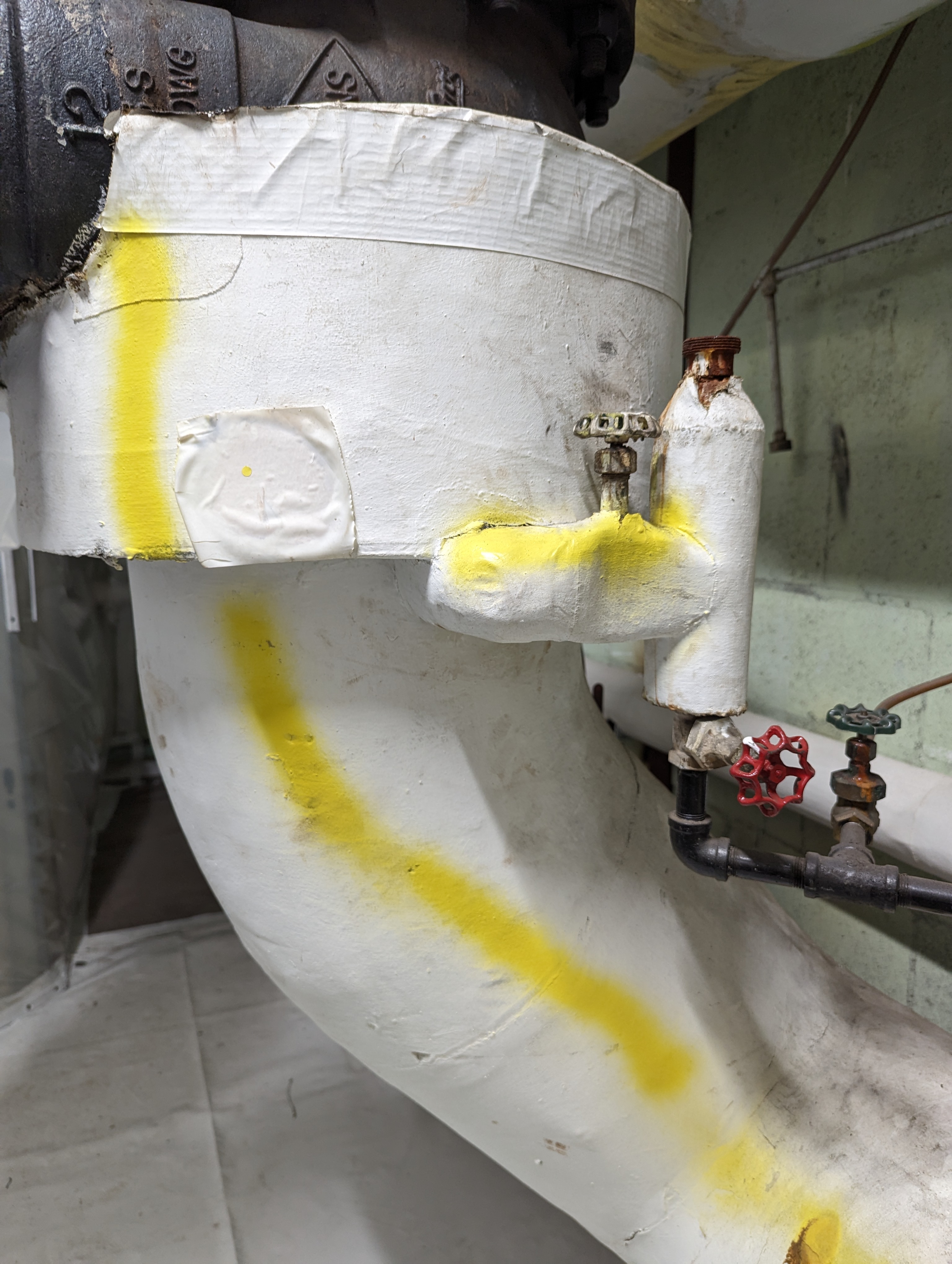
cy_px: 632
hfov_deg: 56.9
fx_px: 878
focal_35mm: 24
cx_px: 476
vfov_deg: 71.5
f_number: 1.85
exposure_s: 1/30
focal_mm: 6.81
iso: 177
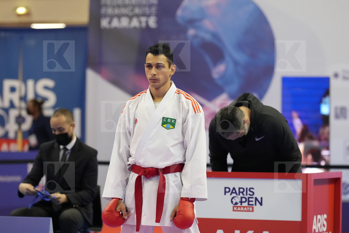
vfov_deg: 6.8
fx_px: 1958
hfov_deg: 10.2
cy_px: 116
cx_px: 174
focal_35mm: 202
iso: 4000
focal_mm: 135
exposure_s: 1/1000
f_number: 2.8
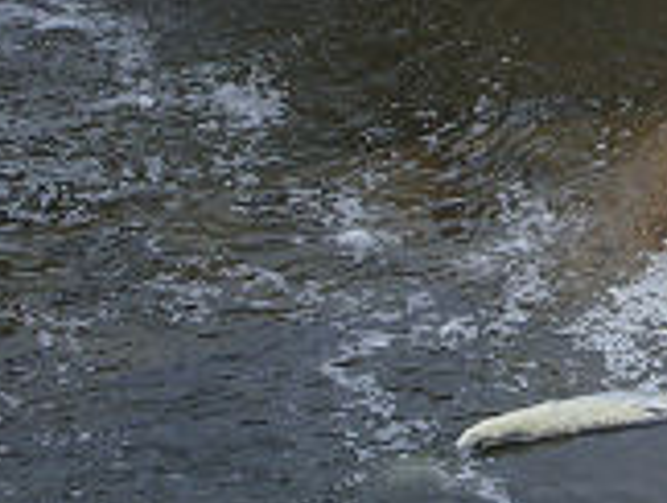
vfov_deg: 4.8
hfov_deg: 6.4
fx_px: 5924
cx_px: 972
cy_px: -132
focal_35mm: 307
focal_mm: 13.8
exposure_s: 1/284
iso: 50
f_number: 3.3
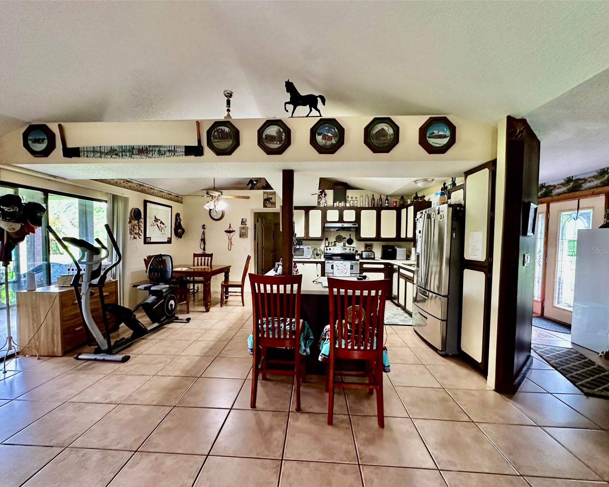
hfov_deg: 96.8
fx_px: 270
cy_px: 250
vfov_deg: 84.0
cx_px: 297
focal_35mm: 15
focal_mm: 2.22
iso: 640
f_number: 2.2
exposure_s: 1/60
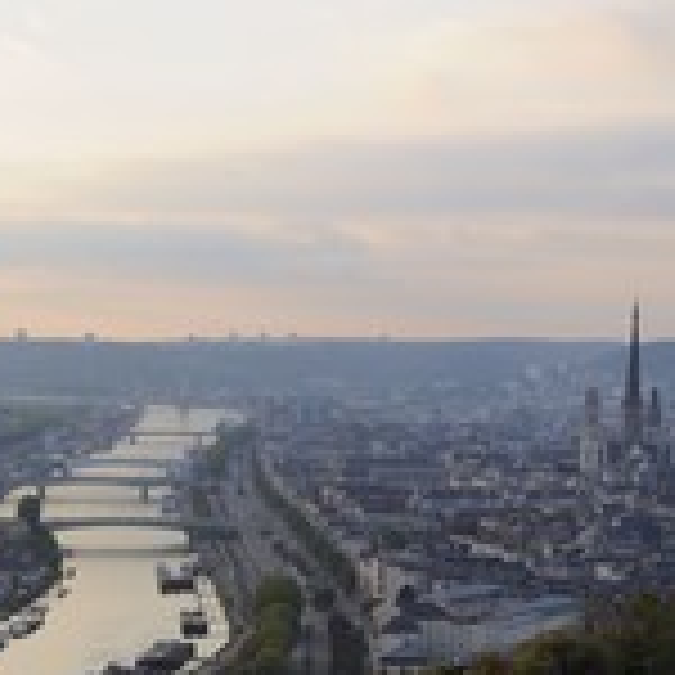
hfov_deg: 22.8
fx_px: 1677
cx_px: 306
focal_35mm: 76
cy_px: 621
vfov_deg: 22.2
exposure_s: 1/100
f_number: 8
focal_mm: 32
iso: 200
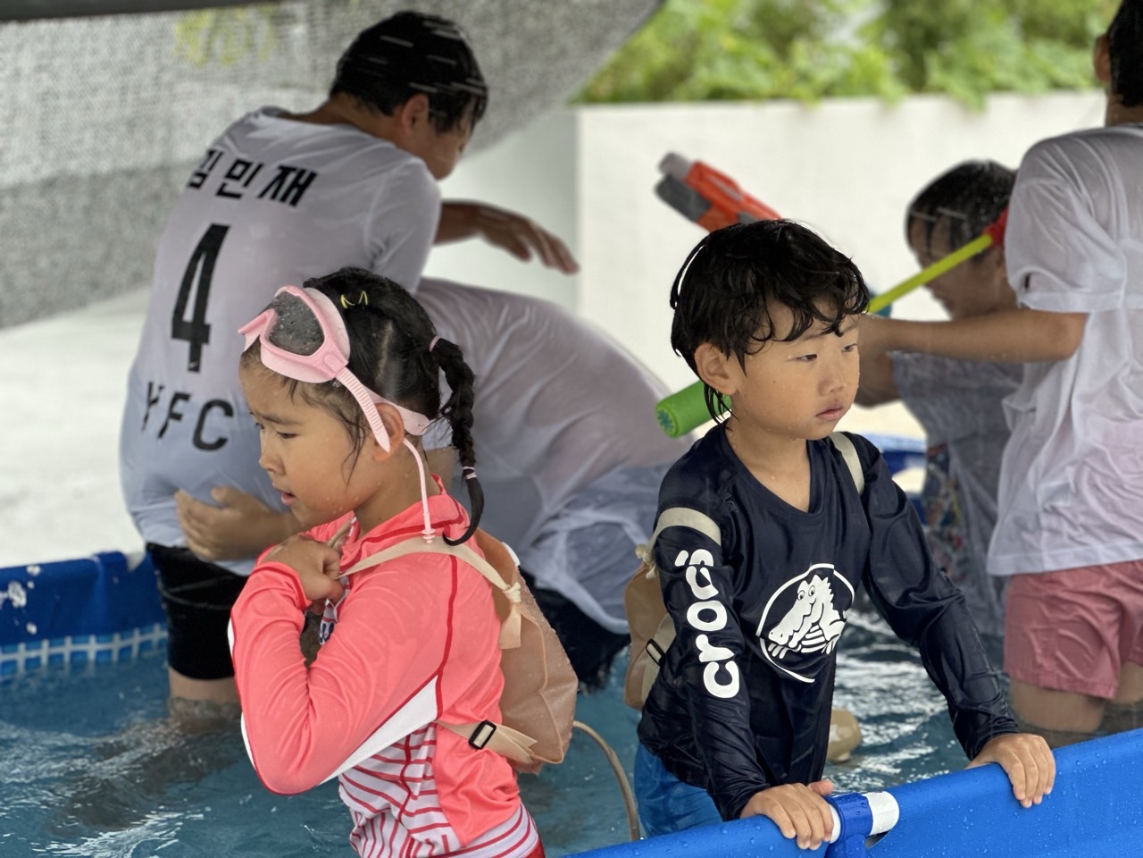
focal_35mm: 77
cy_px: 429
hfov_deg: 25.3
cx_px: 572
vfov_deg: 19.1
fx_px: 2542
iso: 200
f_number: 2.8
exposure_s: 1/121
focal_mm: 9
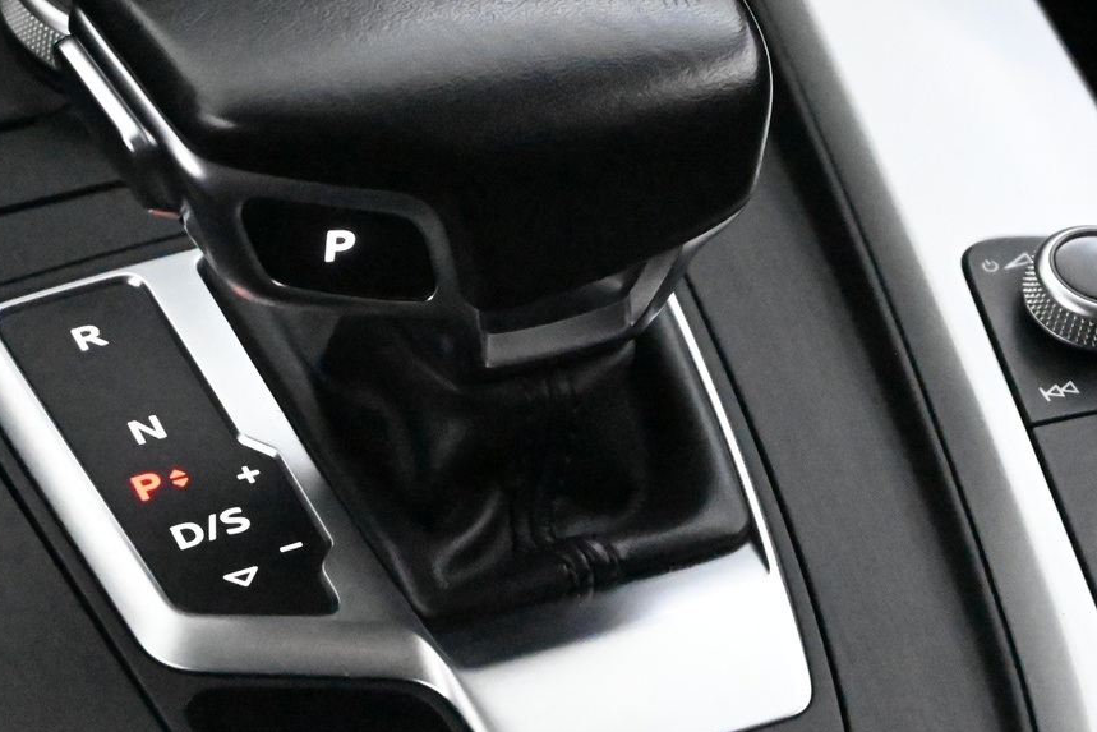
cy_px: 240
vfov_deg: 10.3
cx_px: 527
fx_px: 4051
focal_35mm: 133
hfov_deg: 15.4
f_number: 6
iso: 28800
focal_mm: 47
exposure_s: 1/80
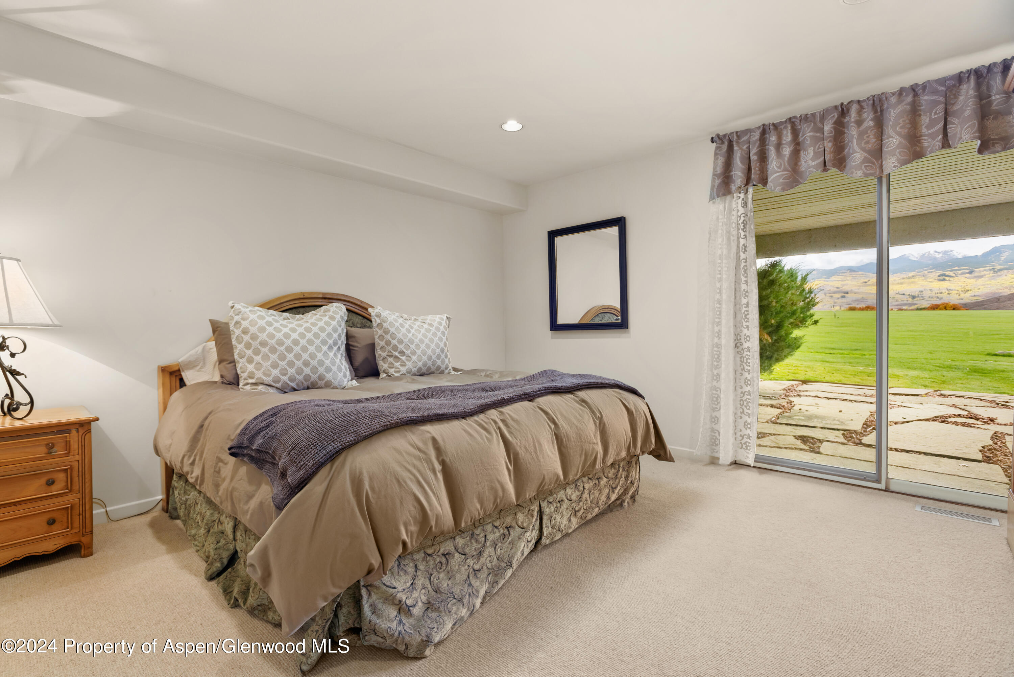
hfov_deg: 93.3
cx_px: 507
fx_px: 479
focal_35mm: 17
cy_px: 338
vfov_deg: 70.5
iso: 320
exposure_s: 1/1.67
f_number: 7.1
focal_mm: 17
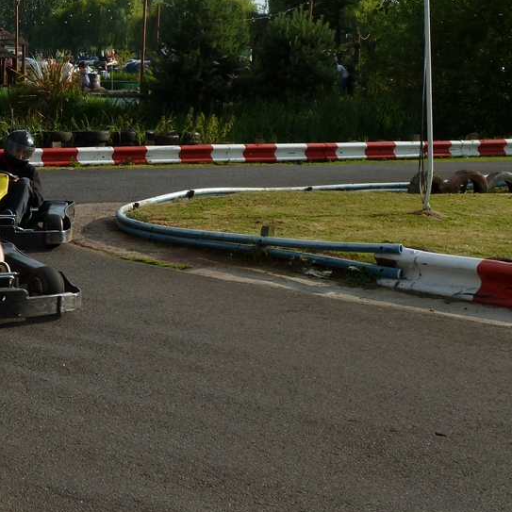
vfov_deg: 21.7
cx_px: 44
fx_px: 1339
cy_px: 253
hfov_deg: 21.2
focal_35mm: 80
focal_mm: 7.9
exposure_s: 1/500
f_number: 4
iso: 80
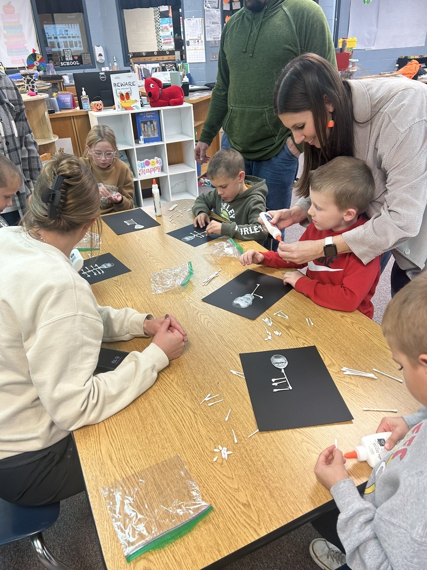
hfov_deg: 53.1
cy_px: 285
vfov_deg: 67.3
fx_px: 428
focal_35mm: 26
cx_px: 214
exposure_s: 1/60
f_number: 1.5
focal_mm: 5.7
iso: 80
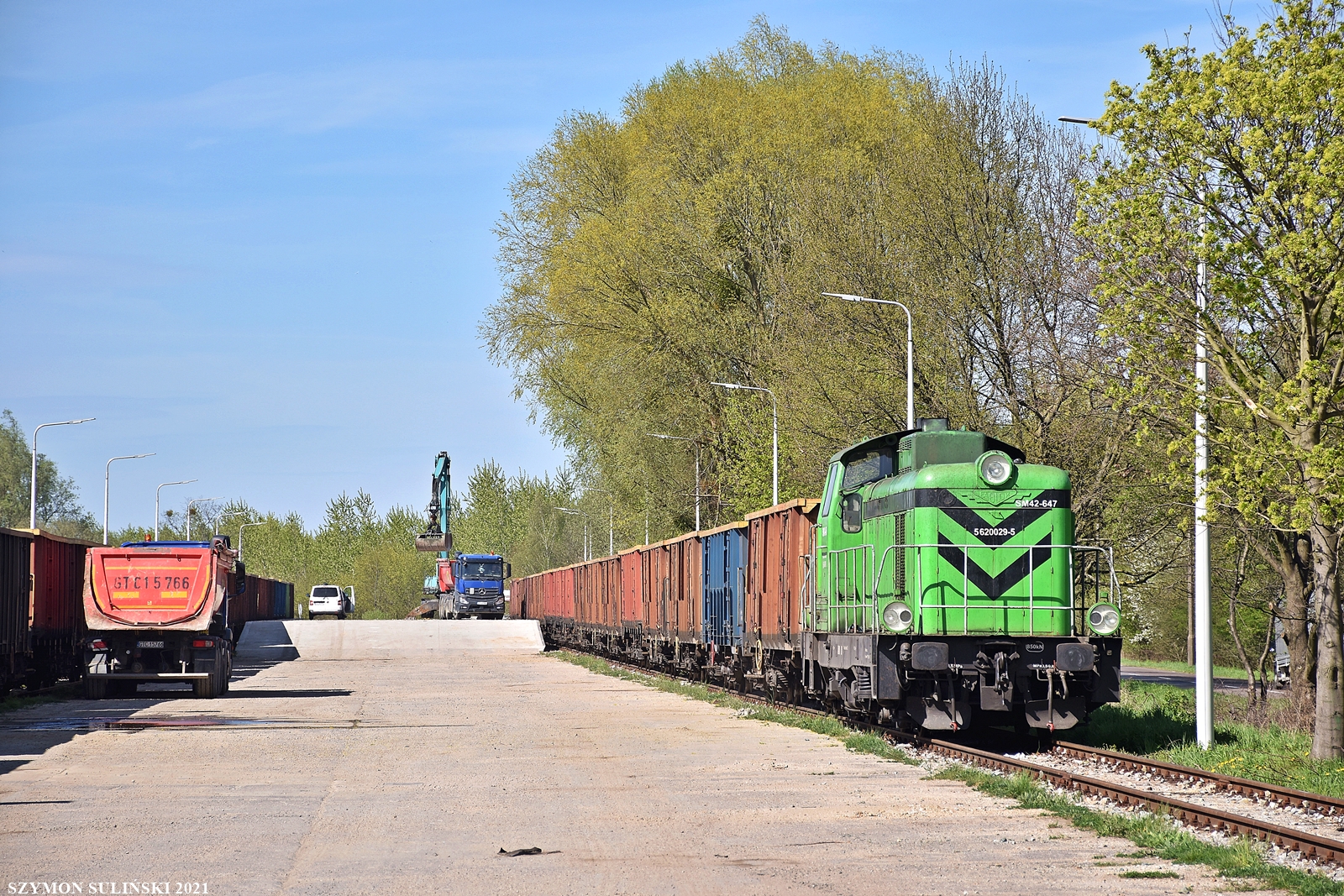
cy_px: 448
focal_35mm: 142
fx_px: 5320
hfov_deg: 14.4
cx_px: 672
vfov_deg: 9.6
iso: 100
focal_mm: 95
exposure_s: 1/400
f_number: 6.3
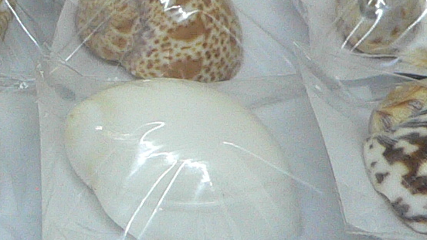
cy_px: 74
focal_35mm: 139
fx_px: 1574
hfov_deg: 15.0
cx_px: -50
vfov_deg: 8.7
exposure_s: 1/60
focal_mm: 4.6
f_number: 2.8
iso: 200
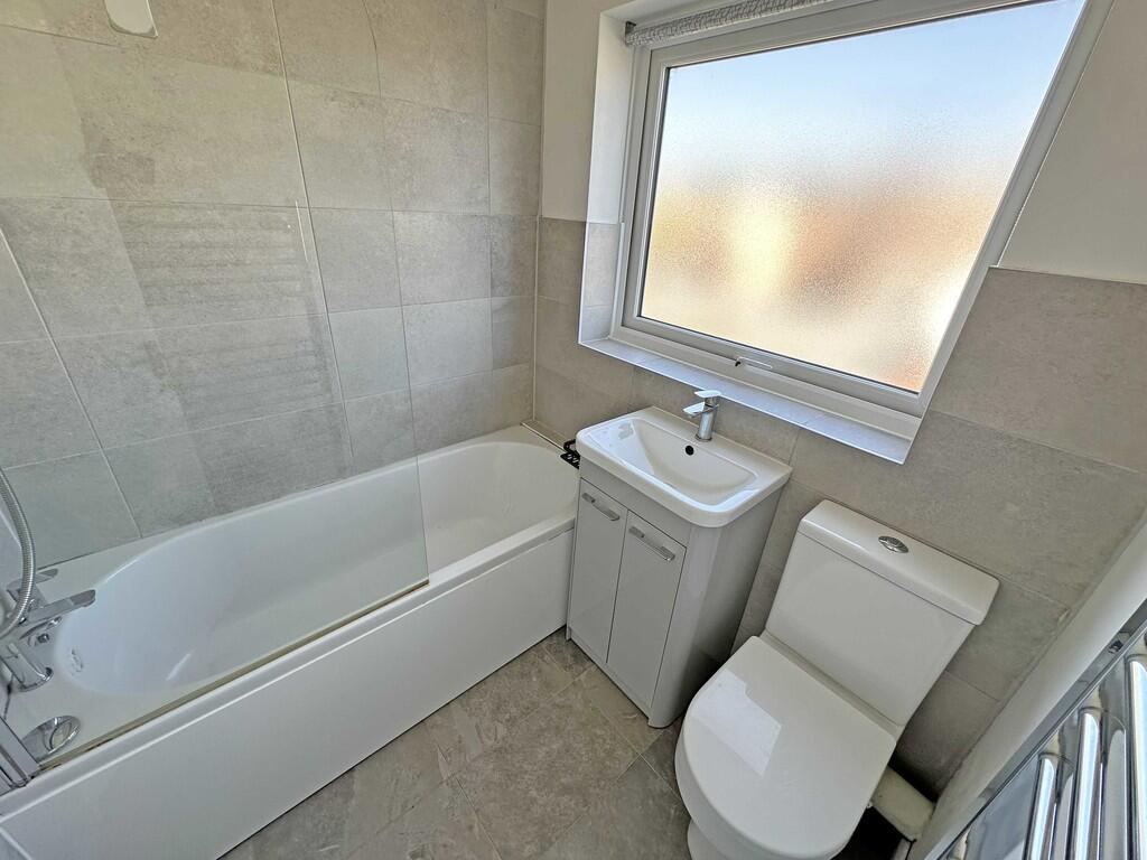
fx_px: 464
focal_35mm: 14
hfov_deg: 102.1
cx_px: 574
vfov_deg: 85.7
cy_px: 430
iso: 40
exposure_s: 1/115
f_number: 2.2
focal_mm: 2.22
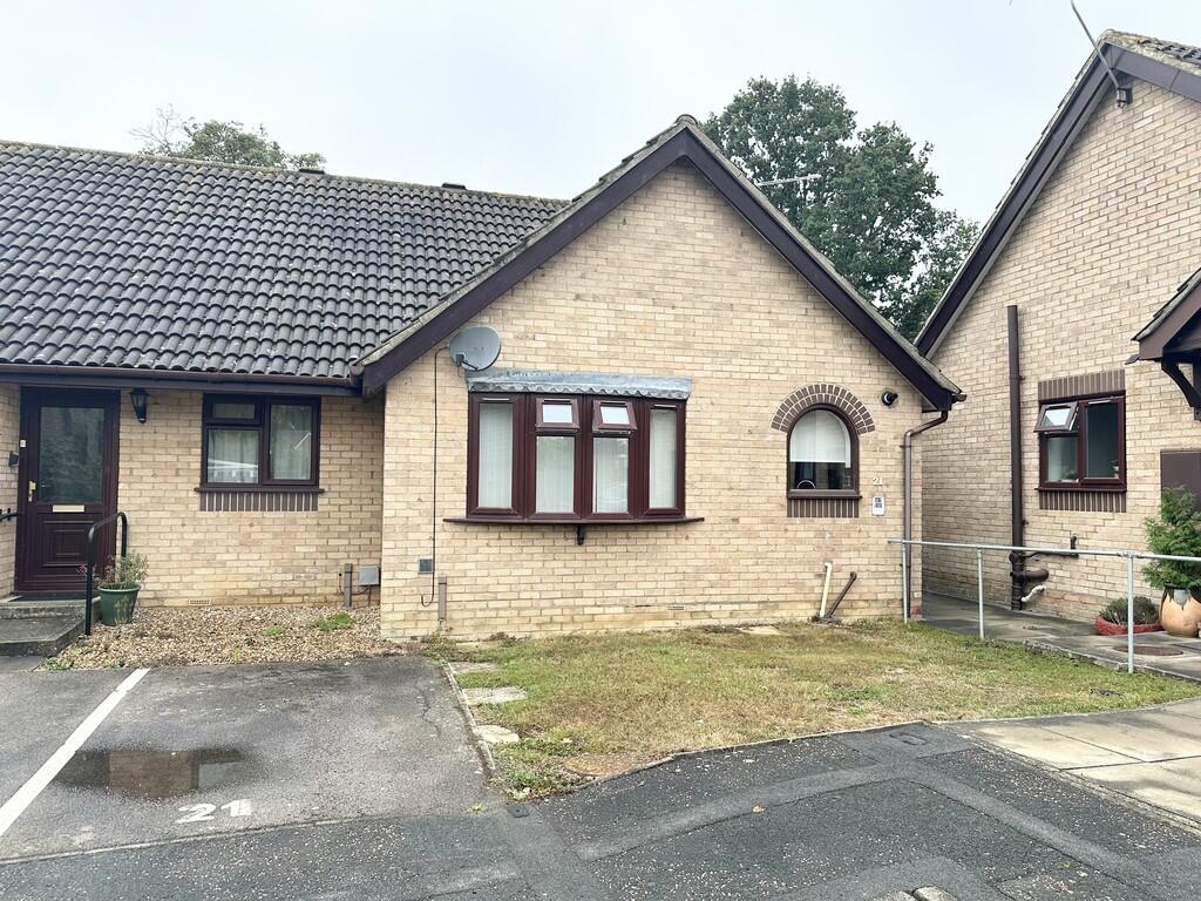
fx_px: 833
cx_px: 600
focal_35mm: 24
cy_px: 450
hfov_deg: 71.6
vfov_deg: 56.8
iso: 80
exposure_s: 1/469
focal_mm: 6.86
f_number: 1.78
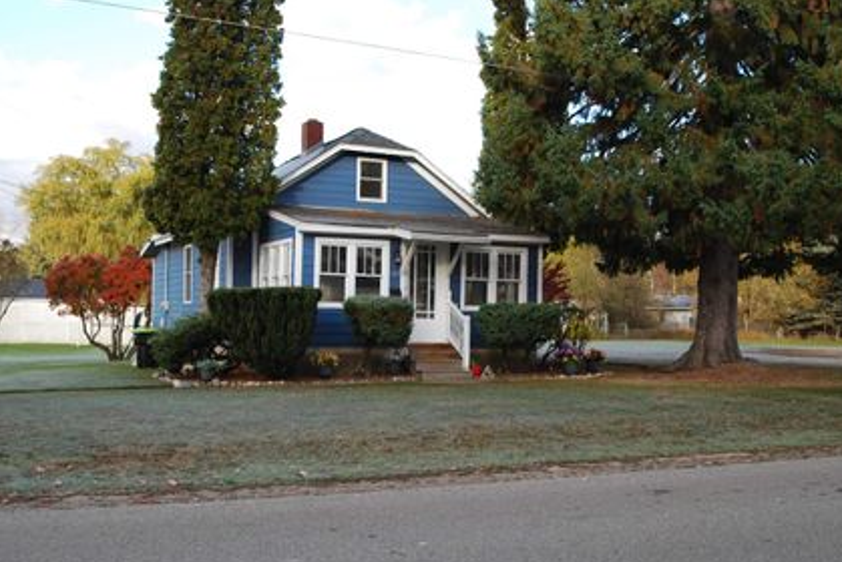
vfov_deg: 31.2
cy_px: 332
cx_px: 404
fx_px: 1006
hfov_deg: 45.4
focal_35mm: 43
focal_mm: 24
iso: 180
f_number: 5.6
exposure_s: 1/125
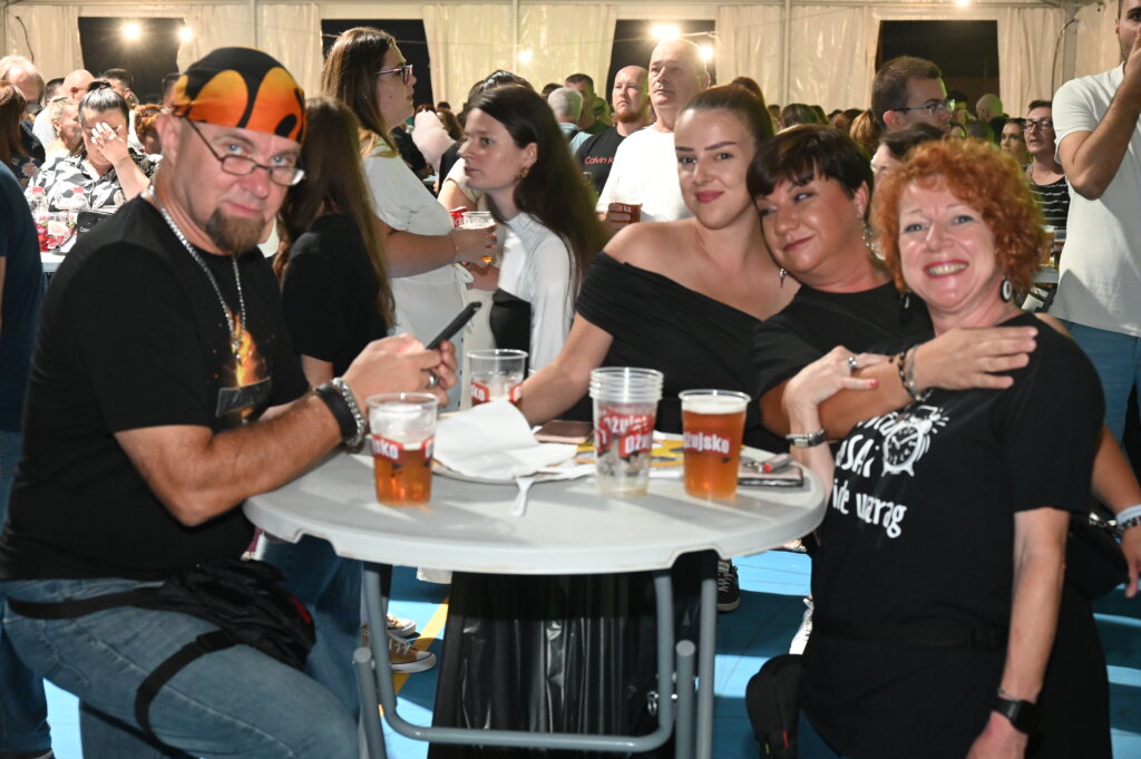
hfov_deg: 40.4
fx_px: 1552
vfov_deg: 27.5
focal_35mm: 49
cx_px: 570
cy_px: 380
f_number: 5.6
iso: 5600
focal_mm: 49
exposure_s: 1/60
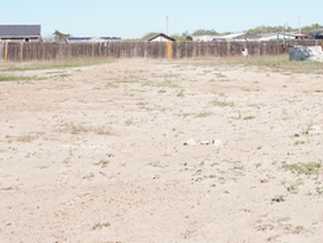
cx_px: 324
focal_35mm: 60
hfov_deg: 29.9
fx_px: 560
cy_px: -9
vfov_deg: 23.3
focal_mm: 16
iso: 100
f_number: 9
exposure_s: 1/160
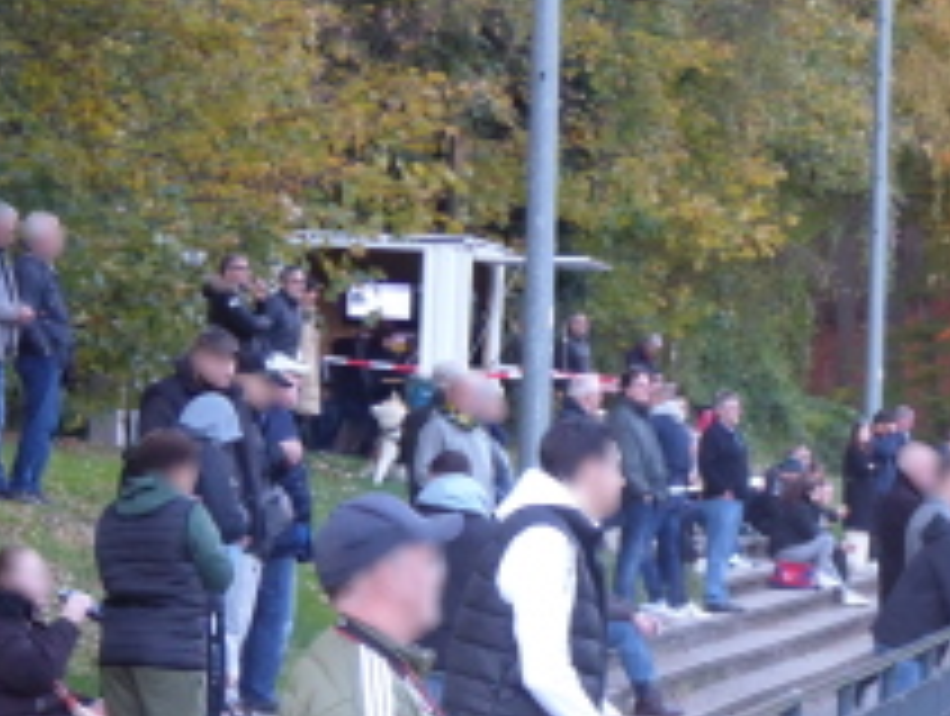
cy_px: 666
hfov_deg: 8.1
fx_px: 6735
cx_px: 756
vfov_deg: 6.1
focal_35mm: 245
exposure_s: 1/25
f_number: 5.1
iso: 400
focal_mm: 20.6
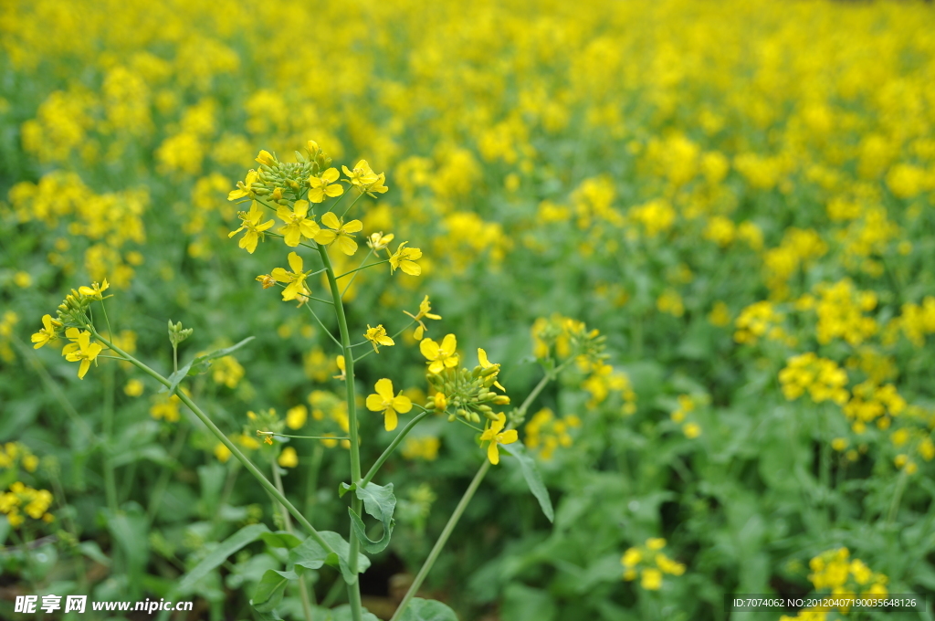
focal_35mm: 45
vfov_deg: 29.8
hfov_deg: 43.7
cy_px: 310
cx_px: 468
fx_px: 1167
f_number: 6.3
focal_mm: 30
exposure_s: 1/160
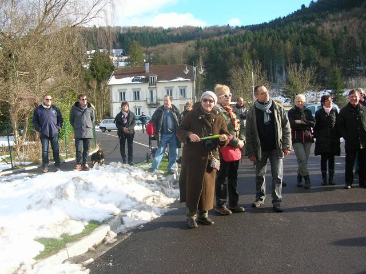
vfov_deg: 40.7
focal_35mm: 35
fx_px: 370
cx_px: 183
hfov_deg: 52.6
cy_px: 137
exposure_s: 1/386
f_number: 2.8
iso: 50
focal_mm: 5.8
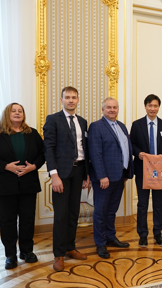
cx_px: 182
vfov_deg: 45.5
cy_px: 144
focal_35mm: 45
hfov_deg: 24.6
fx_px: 343
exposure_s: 1/160
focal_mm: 28
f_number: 3.5
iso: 1600
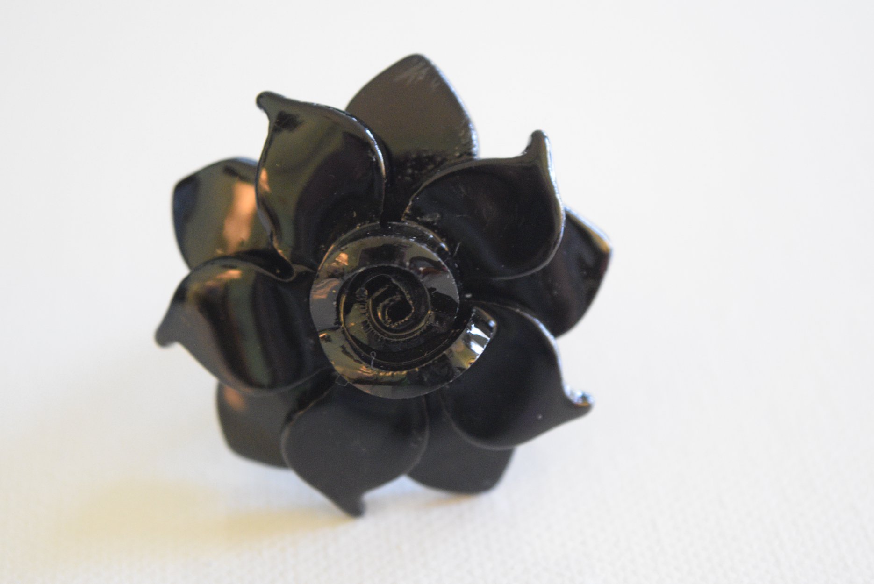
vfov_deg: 16.6
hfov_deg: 24.6
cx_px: 437
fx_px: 2004
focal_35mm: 82
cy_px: 292
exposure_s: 1/30
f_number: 5.6
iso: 3200
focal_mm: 55
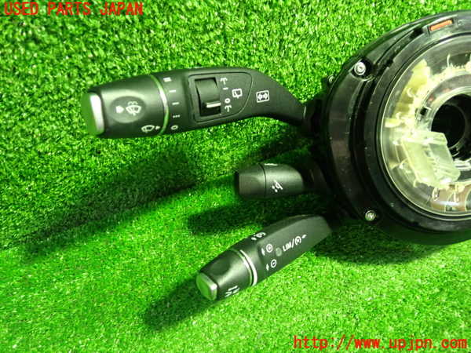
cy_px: 176
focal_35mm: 30
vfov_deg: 46.8
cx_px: 236
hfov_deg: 60.0
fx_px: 408
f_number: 2.3
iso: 800
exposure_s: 1/30
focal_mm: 5.4
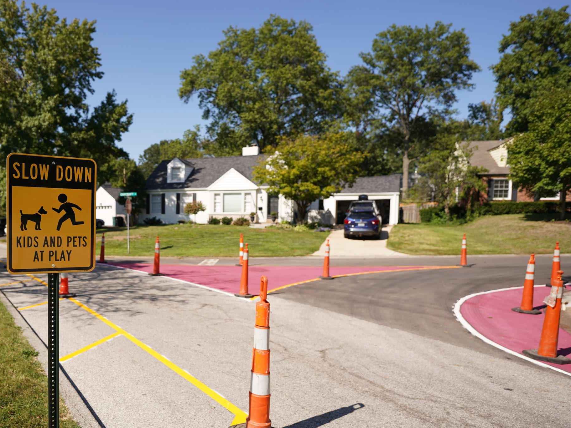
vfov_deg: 51.1
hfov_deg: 63.0
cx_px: 174
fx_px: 445
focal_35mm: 27
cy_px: 250
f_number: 2.2
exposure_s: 1/3200
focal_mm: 20
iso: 100
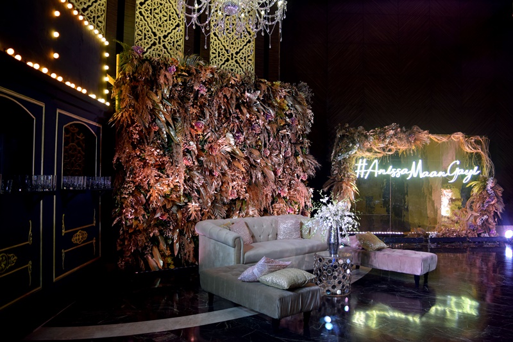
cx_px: 256
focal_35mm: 27
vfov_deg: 47.9
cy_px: 171
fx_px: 385
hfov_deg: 67.4
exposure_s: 1/60
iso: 500
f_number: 4
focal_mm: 18
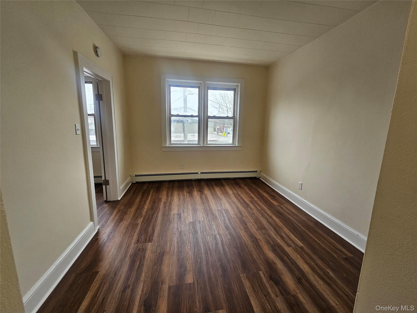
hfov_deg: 106.2
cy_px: 156
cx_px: 208
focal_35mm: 13
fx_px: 157
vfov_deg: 89.9
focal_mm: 2.2
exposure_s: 1/60
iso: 80
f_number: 2.2
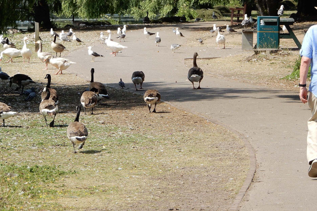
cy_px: 63
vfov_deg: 4.6
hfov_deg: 6.9
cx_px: 168
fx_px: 2633
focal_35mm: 299
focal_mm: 40.1
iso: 80
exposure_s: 1/250
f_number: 5.6
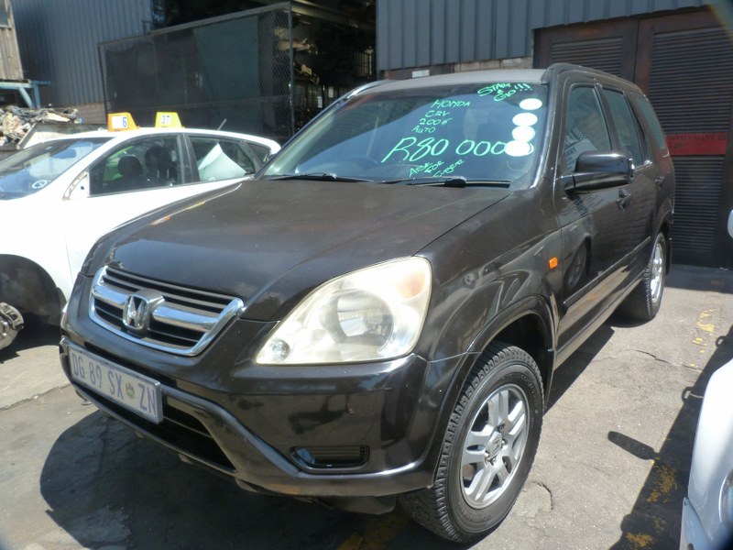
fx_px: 529
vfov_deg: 54.9
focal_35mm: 25
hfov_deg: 69.4
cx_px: 366
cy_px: 275
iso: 125
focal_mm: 4.5
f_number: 4
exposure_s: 1/200
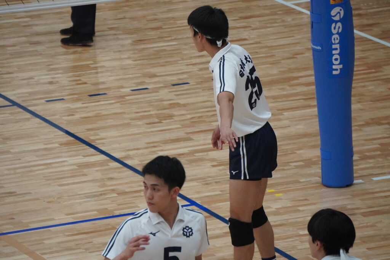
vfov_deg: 4.6
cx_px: 195
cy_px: 130
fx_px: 3250
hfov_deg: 6.9
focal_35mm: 300
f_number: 7.1
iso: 6400
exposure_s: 1/320
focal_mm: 200
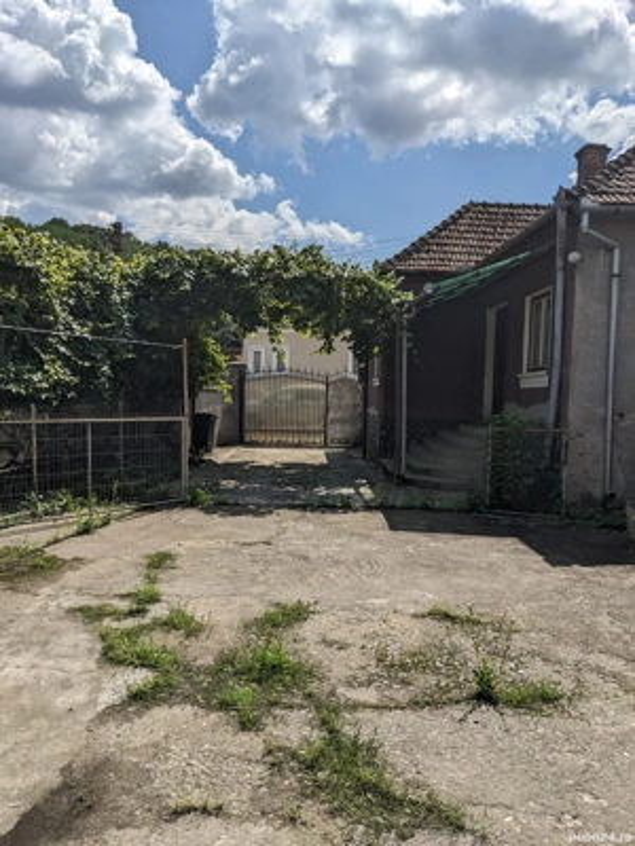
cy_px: 423
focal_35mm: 27
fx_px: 660
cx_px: 318
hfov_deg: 51.4
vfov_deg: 65.3
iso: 79
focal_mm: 4.38
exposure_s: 1/11765
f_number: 1.73
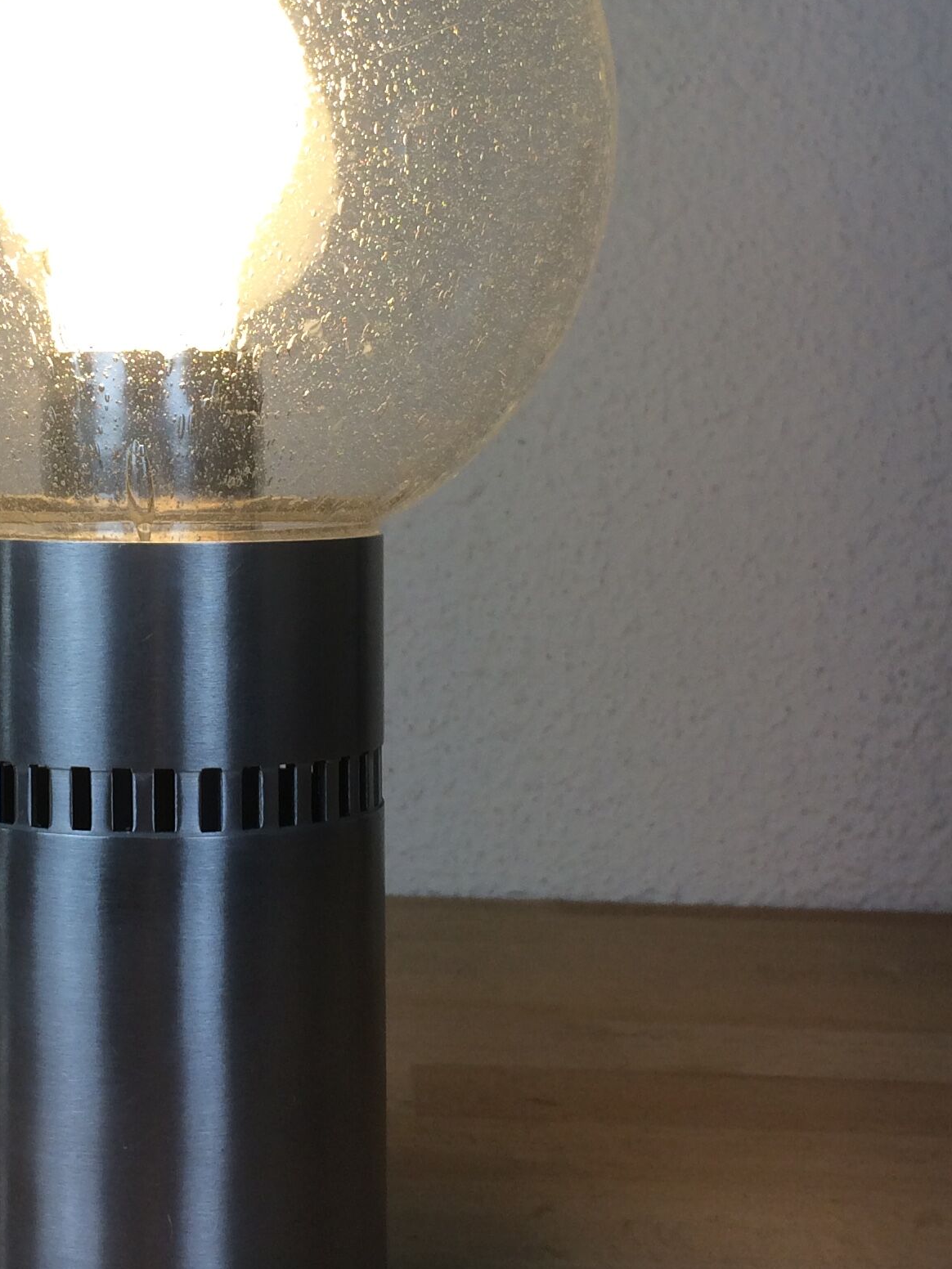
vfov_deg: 31.4
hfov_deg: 23.5
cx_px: 134
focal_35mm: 61
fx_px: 2237
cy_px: 422
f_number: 2.2
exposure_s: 1/221
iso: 32
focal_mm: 4.15
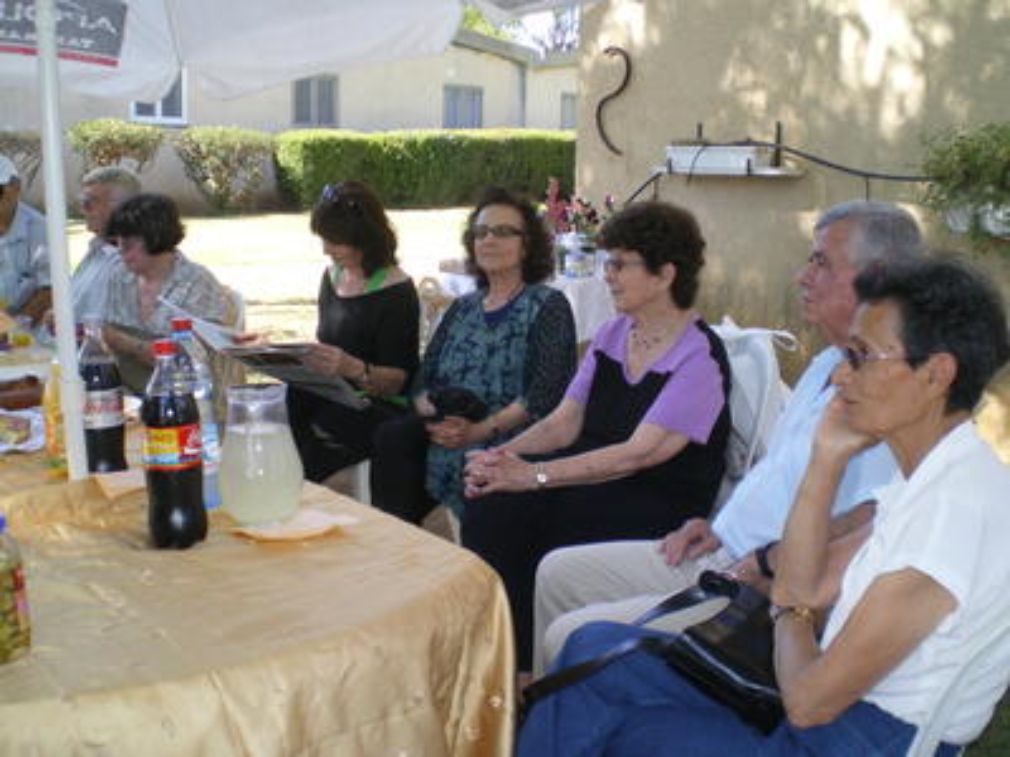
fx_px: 1109
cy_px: 378
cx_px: 505
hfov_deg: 49.0
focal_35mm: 38
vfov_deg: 37.7
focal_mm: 6.3
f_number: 3.1
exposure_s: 1/125
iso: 80
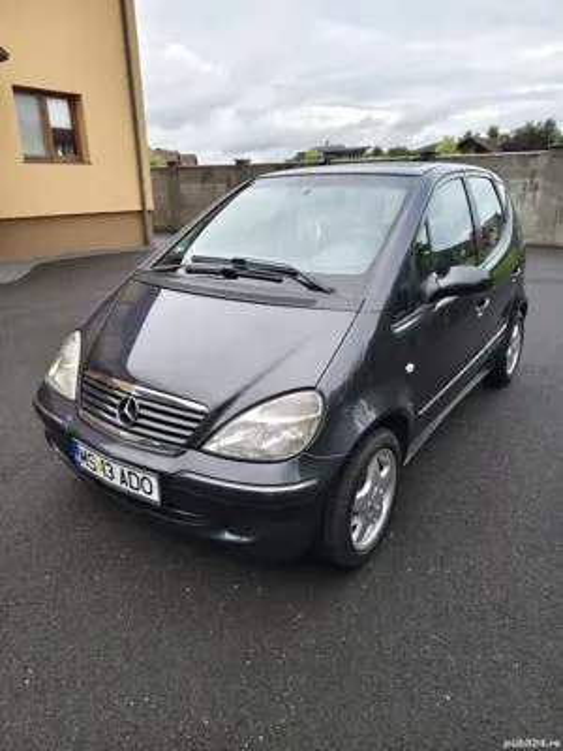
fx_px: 520
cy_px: 376
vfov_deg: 71.6
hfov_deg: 56.8
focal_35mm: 24
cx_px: 282
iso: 50
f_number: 1.88
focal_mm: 5.56
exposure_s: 1/352
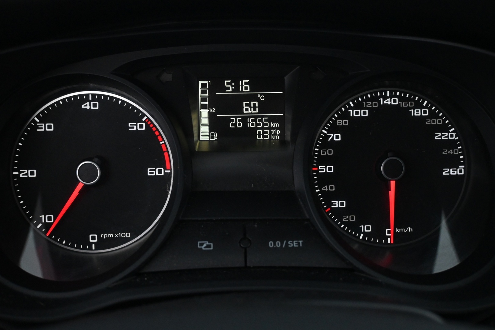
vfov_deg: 33.6
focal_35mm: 40
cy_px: 165
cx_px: 248
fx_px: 547
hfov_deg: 48.7
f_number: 4.5
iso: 3600
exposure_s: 1/40
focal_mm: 26.5
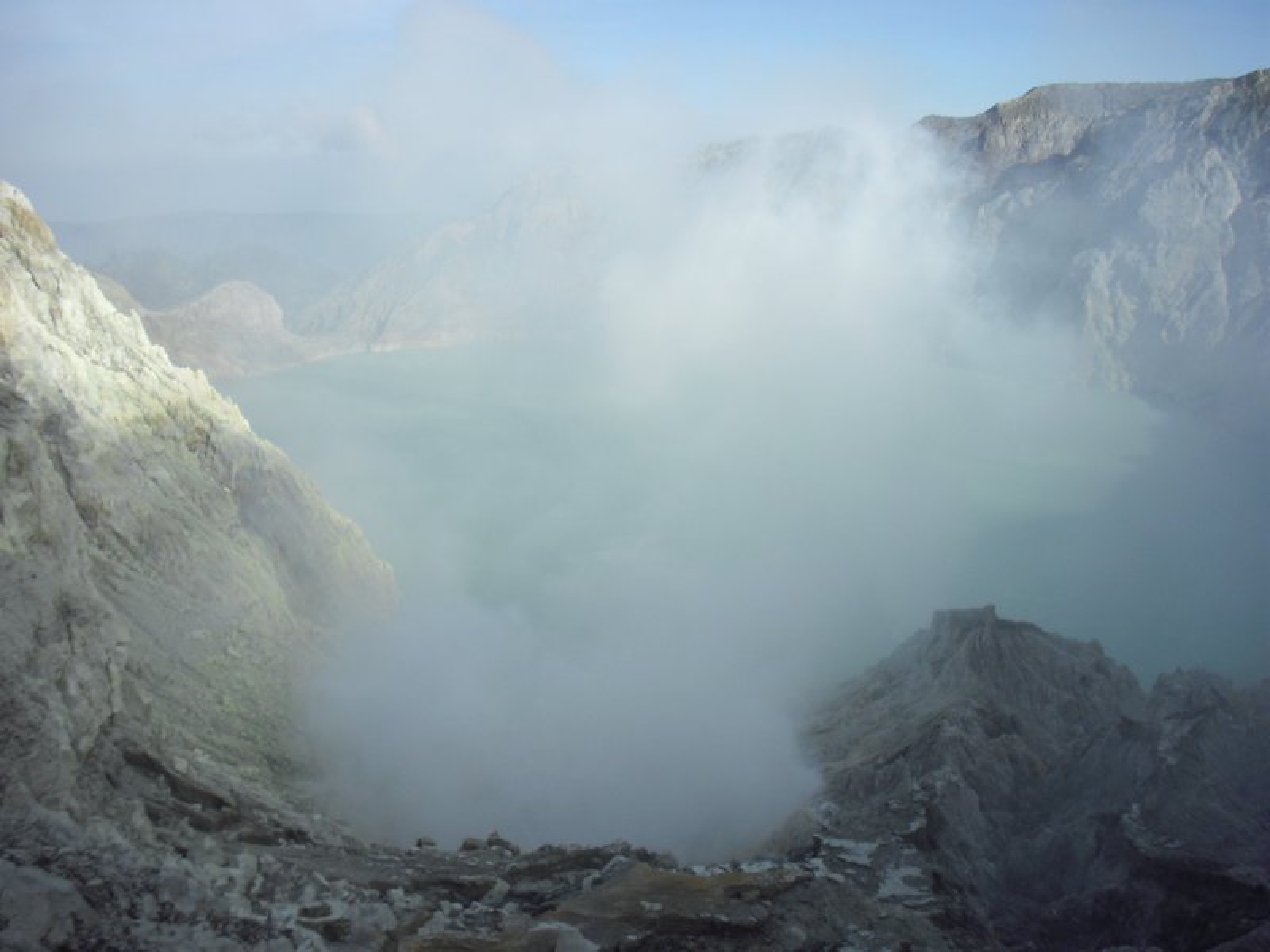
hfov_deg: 49.0
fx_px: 1394
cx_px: 635
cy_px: 476
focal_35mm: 38
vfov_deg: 37.7
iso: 100
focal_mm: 6.2
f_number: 8
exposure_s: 1/320
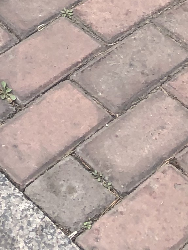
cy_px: -398
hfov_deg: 9.8
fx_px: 1064
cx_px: -107
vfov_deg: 10.8
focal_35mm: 147
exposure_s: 1/343
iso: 20
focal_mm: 4
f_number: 1.8
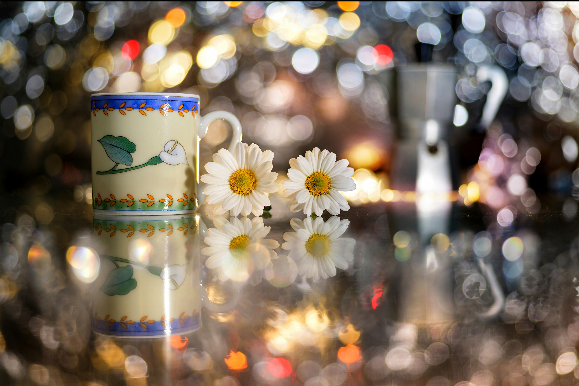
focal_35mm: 47
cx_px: 290
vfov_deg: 28.6
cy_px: 193
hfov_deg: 41.9
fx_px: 755
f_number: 4
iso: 100
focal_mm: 47
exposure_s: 1/60
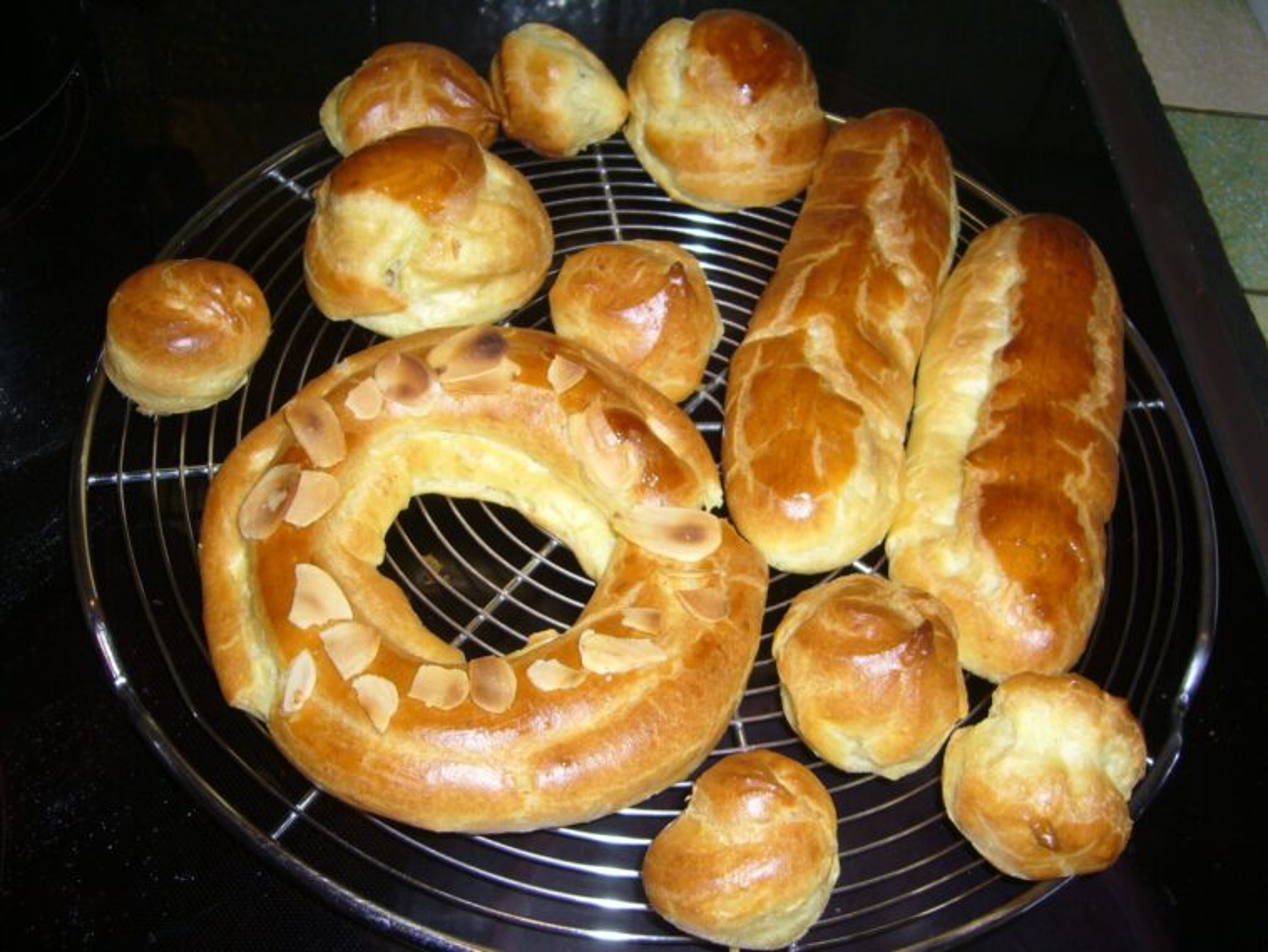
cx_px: 634
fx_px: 1282
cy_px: 476
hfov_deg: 52.6
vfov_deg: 40.7
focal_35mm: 35
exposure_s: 1/60
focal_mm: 5.8
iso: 80
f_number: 2.8
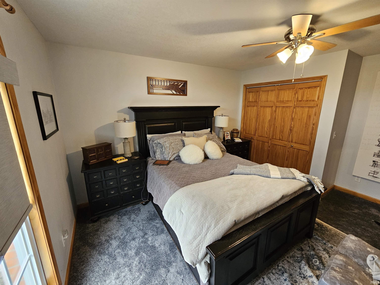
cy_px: 142
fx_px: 143
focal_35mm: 13
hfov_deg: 106.2
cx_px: 190
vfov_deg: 89.9
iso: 320
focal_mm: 2.2
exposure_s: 1/60
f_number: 2.2
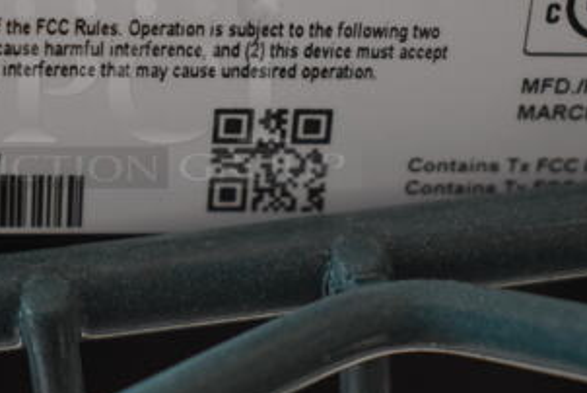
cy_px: 86
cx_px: 146
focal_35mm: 121
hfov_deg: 16.8
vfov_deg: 11.3
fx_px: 1975
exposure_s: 1/60
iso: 2000
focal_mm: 40
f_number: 5
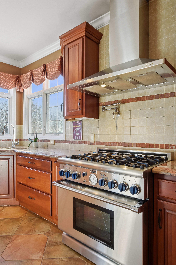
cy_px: 132
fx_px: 165
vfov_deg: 77.3
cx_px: 88
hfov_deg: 56.1
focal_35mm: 22
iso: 500
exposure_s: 1/15
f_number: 8
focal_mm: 15
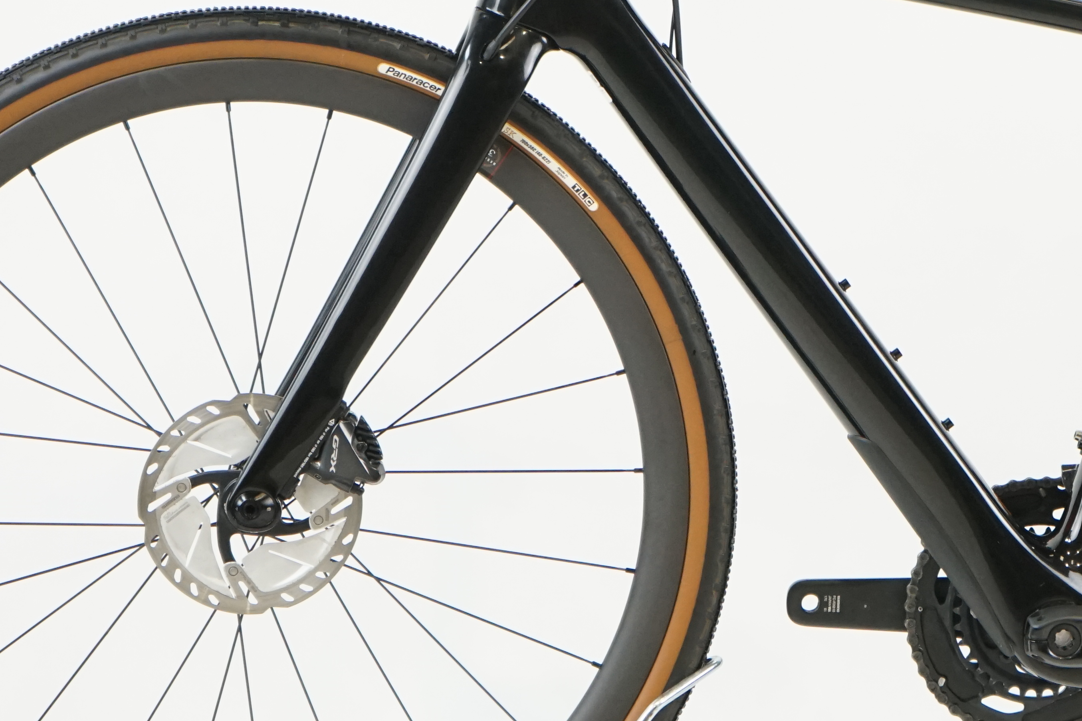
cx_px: 906
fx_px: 4658
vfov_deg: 8.8
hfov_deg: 13.2
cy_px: 238
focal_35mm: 155
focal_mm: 70
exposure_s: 1/200
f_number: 5.6
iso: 2000
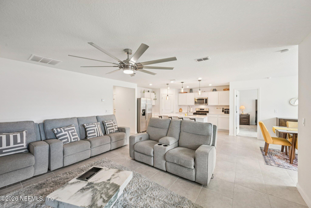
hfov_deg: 104.3
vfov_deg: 81.2
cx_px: 156
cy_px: 104
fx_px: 121
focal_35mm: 14
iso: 400
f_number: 8
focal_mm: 14
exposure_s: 1/15
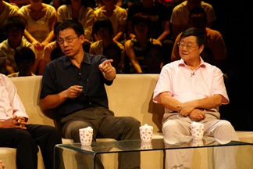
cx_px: 77
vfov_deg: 6.7
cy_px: 73
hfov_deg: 10.1
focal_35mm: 204
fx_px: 1434
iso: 400
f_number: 4.5
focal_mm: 80
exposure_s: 1/20
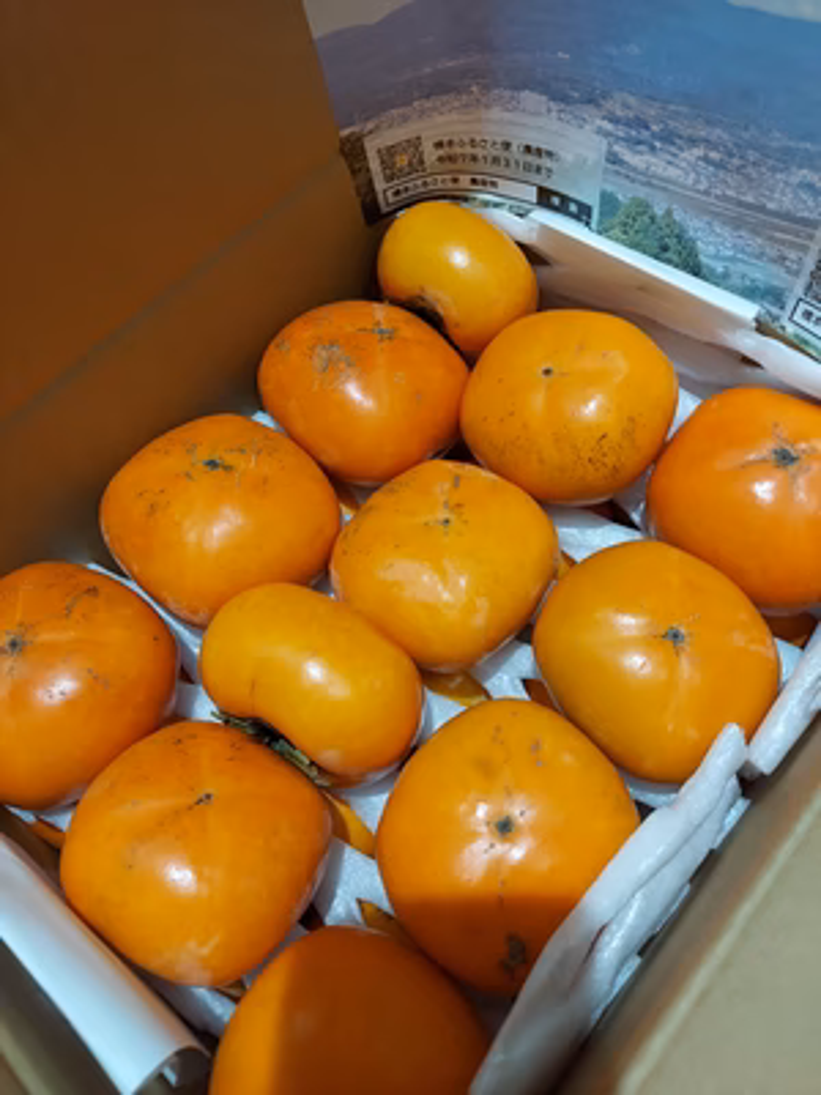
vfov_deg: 69.4
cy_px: 548
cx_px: 410
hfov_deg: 54.9
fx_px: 791
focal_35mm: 25
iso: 400
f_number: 2
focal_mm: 4.6
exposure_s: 1/50
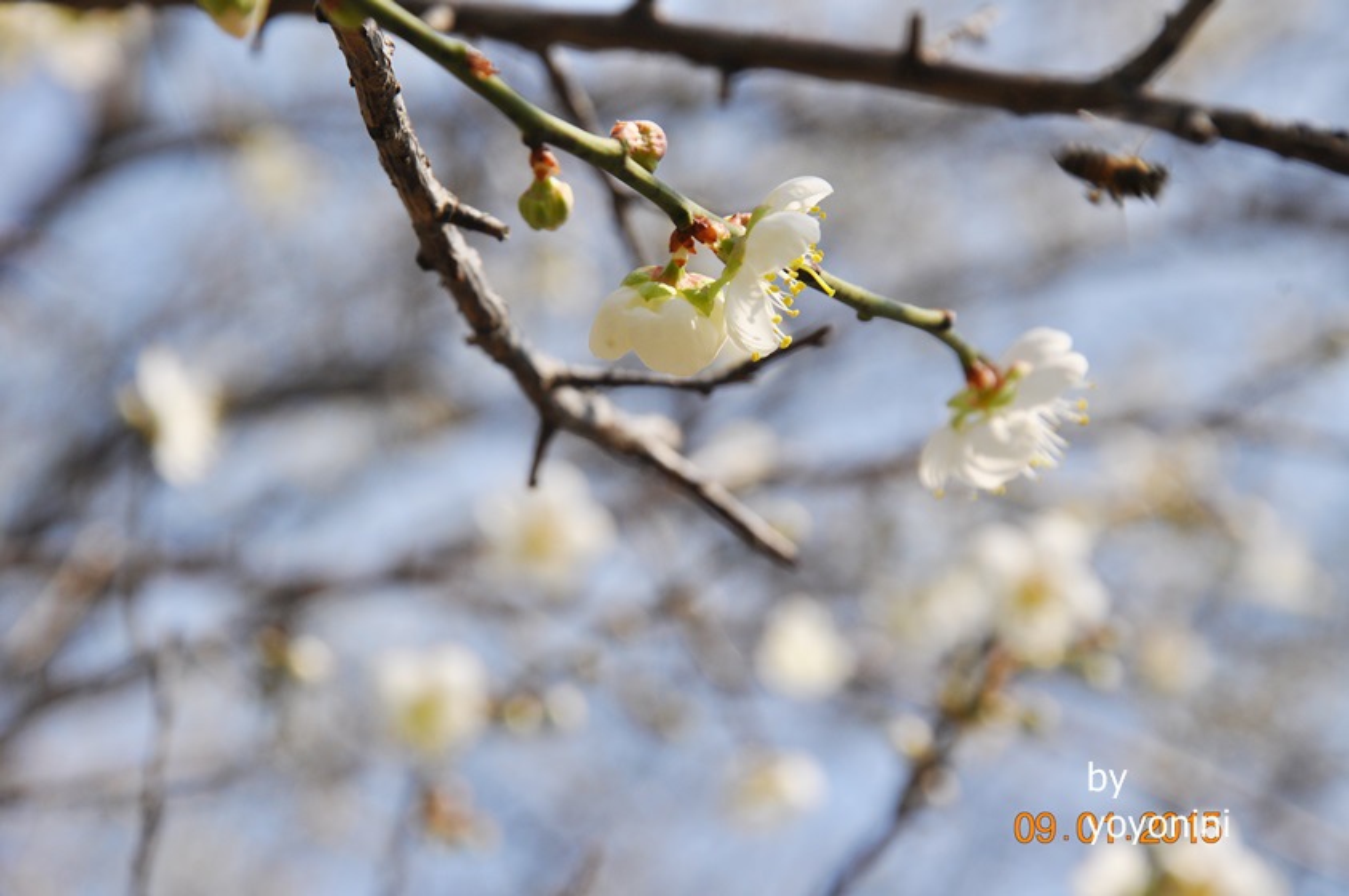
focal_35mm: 158
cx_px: 674
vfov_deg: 8.7
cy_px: 448
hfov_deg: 13.1
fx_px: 5895
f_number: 10
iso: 200
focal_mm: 105
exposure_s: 1/400
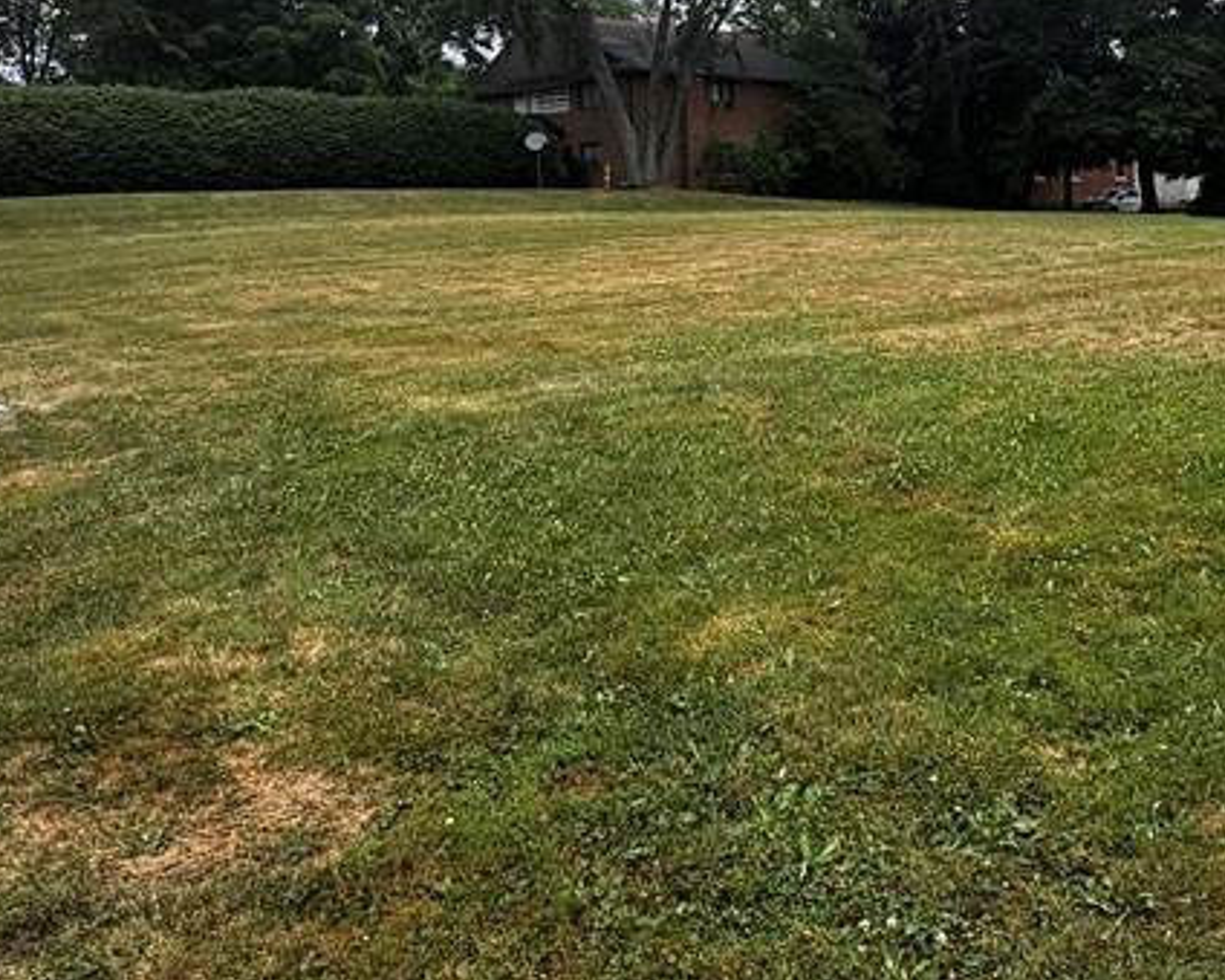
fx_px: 1196
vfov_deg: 43.6
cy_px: 292
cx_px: 997
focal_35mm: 33
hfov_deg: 50.6
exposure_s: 1/1126
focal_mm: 2.22
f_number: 2.2
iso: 40
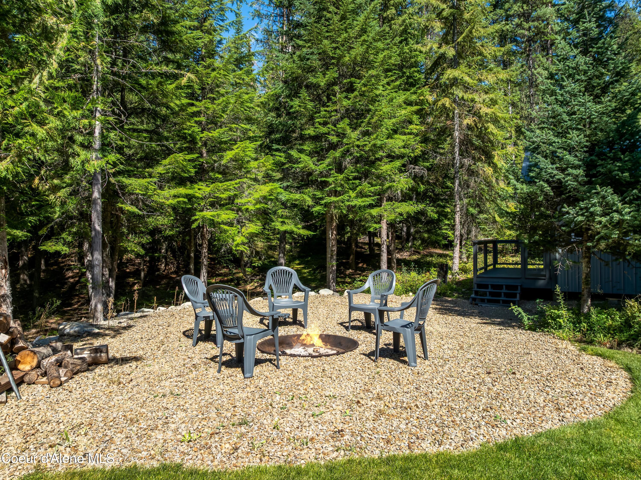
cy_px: 240
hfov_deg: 71.6
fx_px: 444
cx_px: 320
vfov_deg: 56.8
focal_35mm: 24
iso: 110
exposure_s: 1/1250
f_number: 2.8
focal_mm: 12.29
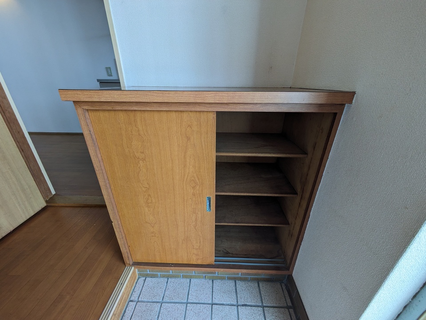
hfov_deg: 102.0
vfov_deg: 85.7
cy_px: 160
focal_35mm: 14
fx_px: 172
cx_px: 213
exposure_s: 1/120
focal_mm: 1.83
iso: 71
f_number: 2.2
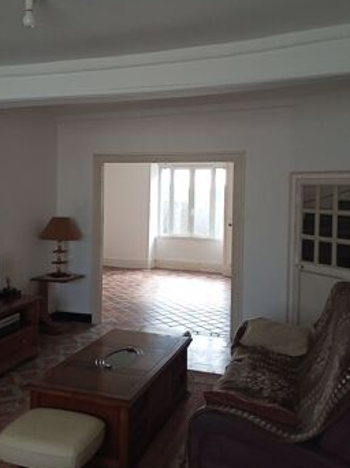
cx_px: 163
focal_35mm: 35
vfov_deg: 52.6
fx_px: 472
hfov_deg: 40.6
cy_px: 210
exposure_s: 1/50
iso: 150
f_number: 1.8
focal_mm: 4.05
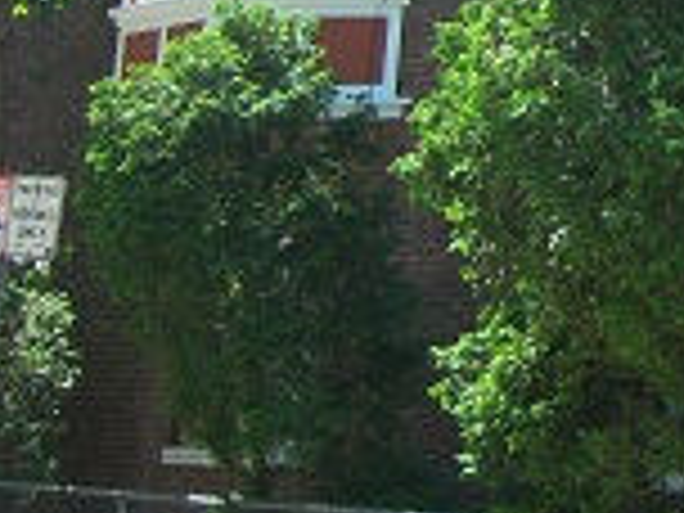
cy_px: -243
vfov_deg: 11.7
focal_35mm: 121
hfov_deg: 14.7
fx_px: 2391
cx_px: 1143
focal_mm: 7.5
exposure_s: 1/200
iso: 80
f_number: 2.8
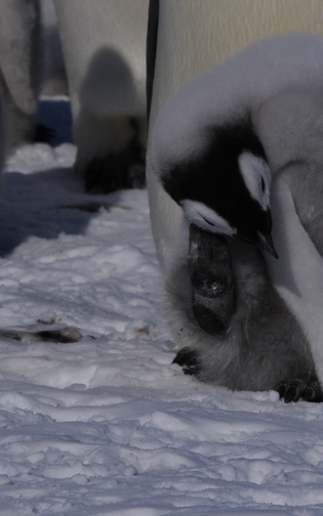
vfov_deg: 3.6
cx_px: 277
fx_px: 8324
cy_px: 80
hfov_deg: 2.2
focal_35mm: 591
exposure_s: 1/2500
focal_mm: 200
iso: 400
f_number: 16
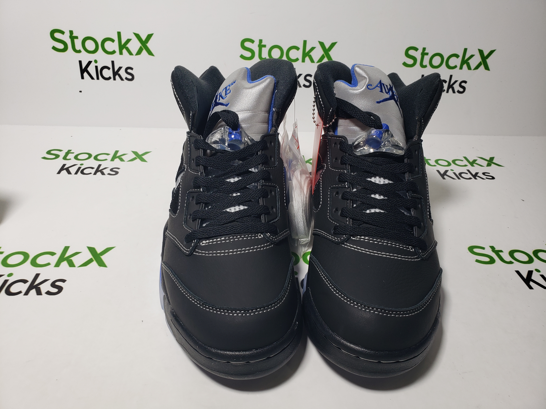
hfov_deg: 67.3
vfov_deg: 53.1
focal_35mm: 26
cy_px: 204
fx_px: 410
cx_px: 273
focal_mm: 4.3
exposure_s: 1/162
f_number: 2.4
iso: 50
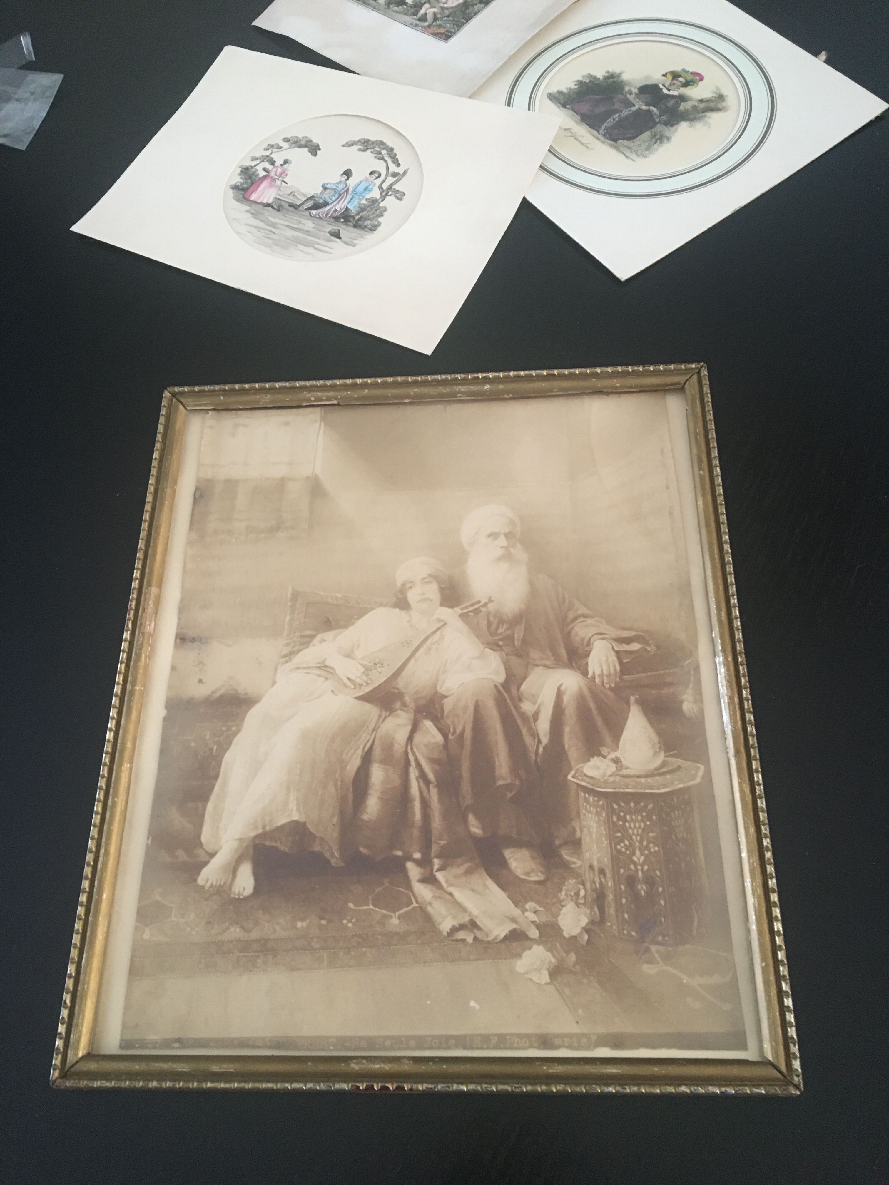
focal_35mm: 29
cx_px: 444
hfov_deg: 48.2
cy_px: 592
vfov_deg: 61.7
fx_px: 993
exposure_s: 1/33
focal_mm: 4.15
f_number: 2.2
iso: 160
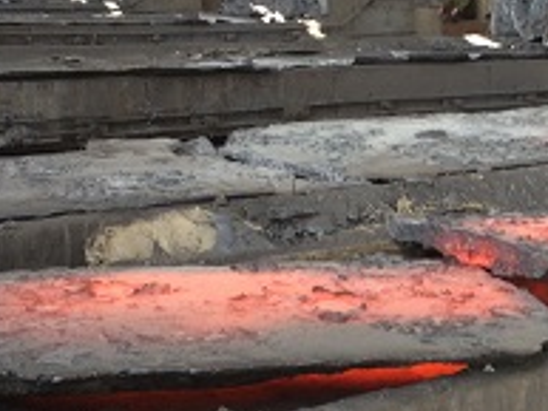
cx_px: 508
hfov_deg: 25.1
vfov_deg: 19.5
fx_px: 1188
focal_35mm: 75
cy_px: 299
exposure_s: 1/60
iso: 40
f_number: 2.2
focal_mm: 4.15
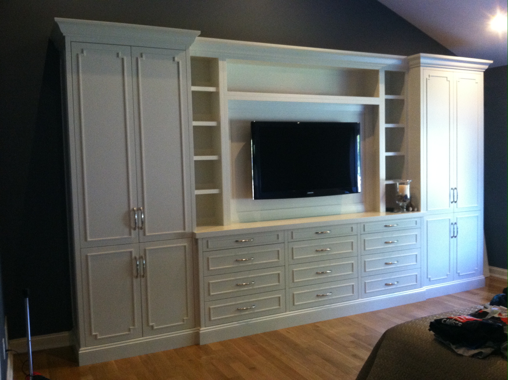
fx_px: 513
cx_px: 254
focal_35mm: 35
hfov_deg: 52.7
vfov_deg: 40.6
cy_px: 190
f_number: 2.8
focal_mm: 3.85
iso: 320
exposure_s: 1/15
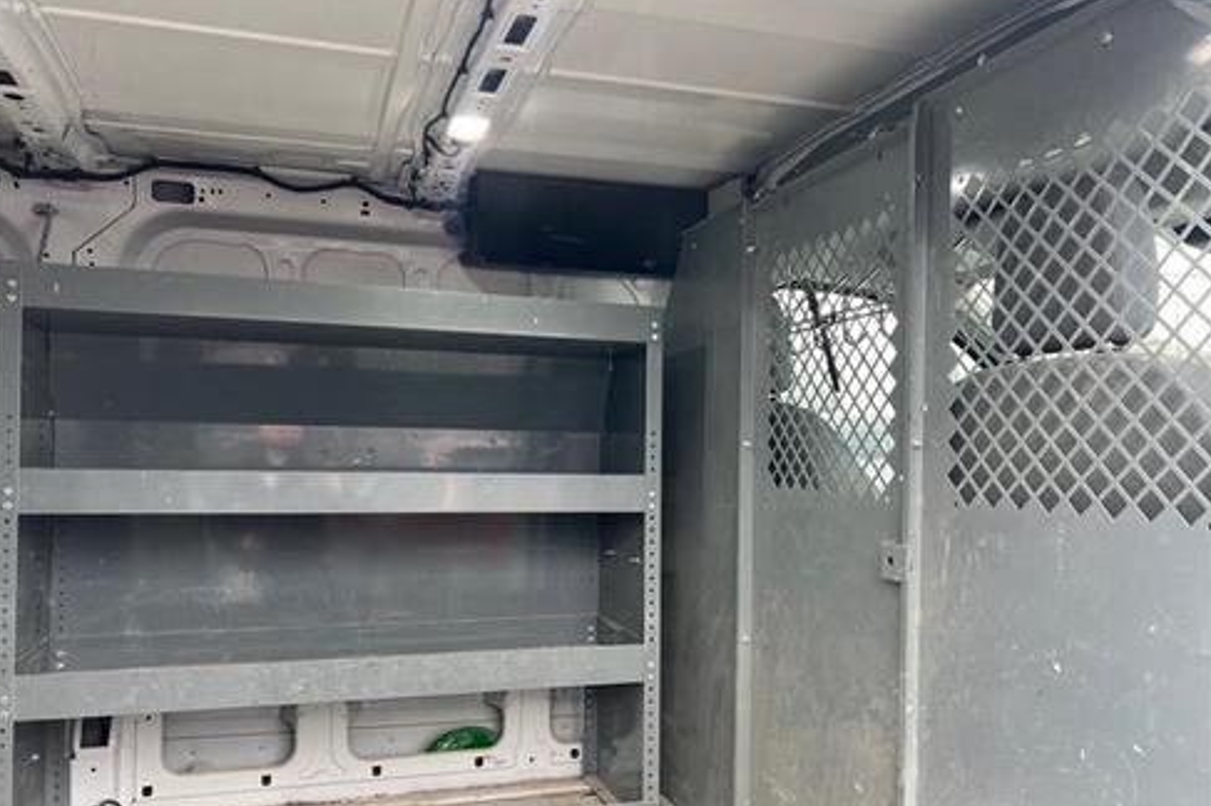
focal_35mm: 28
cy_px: 443
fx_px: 941
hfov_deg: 65.5
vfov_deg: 46.3
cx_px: 587
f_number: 1.5
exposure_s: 1/121
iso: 80
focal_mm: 5.7
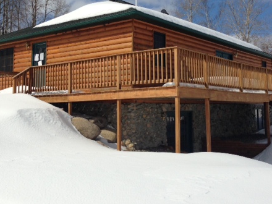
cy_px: 68
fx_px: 377
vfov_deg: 30.0
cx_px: 145
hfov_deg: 39.6
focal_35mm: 48
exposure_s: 1/4184
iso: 50
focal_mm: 4.13
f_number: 2.4
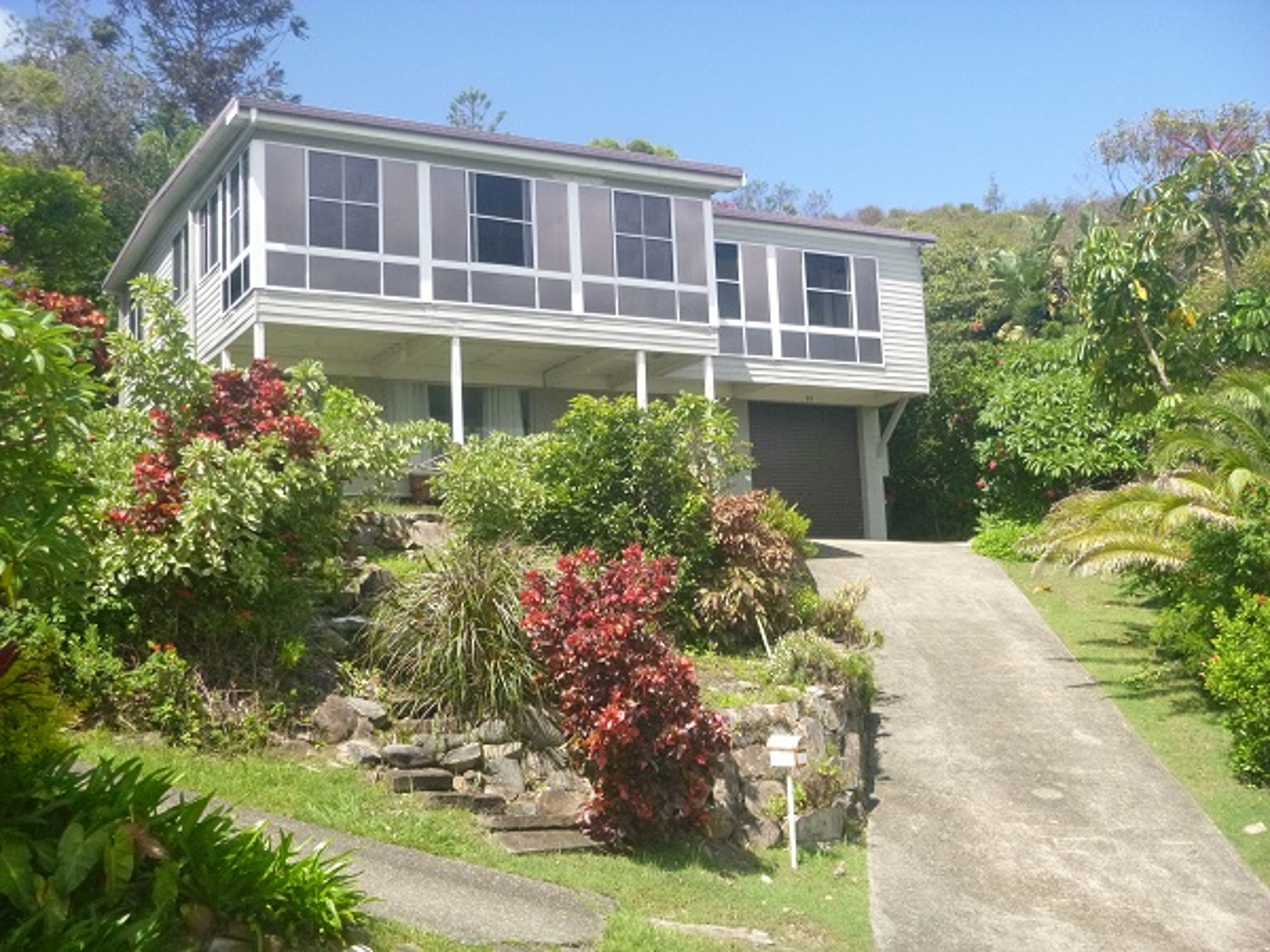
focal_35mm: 41
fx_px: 1504
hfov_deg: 45.8
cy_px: 476
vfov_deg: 35.1
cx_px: 635
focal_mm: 7.3
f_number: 4.6
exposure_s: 1/800
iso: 400
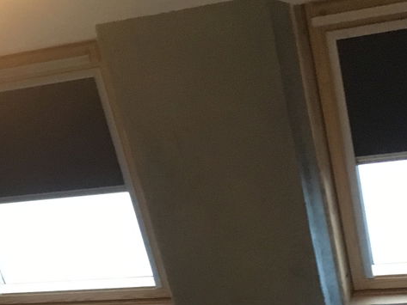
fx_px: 1153
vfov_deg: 13.9
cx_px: -70
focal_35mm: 98
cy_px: 488
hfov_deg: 19.0
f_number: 2.2
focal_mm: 4.15
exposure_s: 1/17
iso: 200
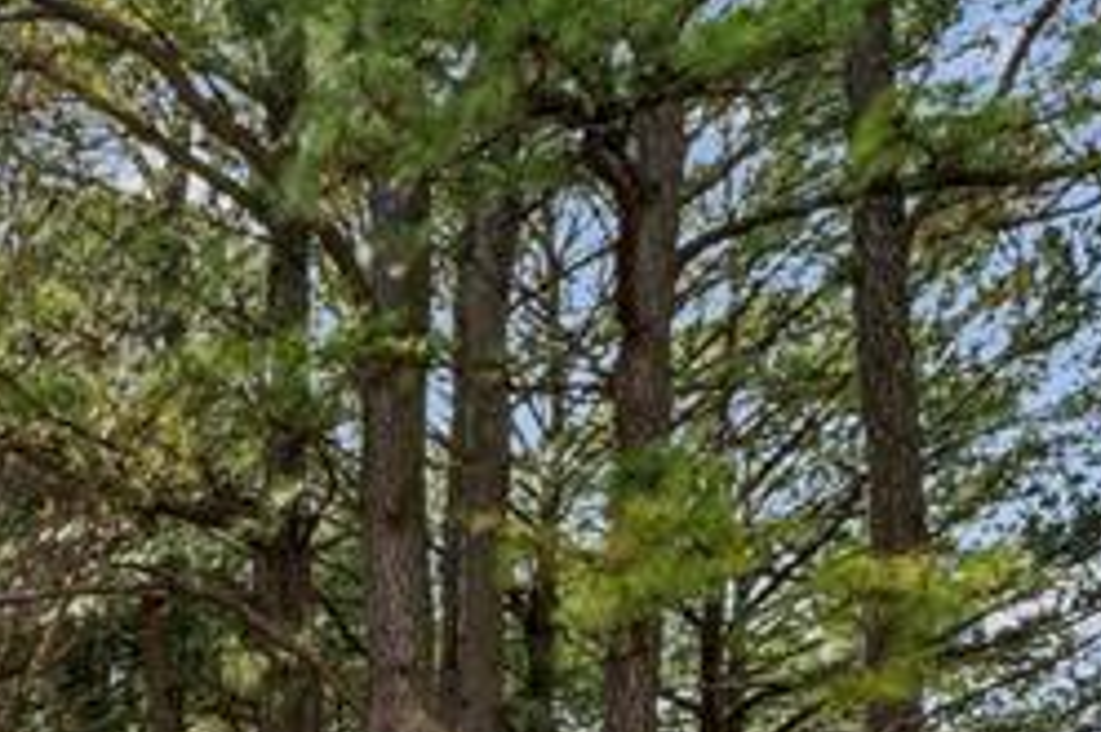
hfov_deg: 23.3
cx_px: -604
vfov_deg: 17.2
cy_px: 1251
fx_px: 2055
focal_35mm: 67
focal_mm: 16.3
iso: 100
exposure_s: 1/10
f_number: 22
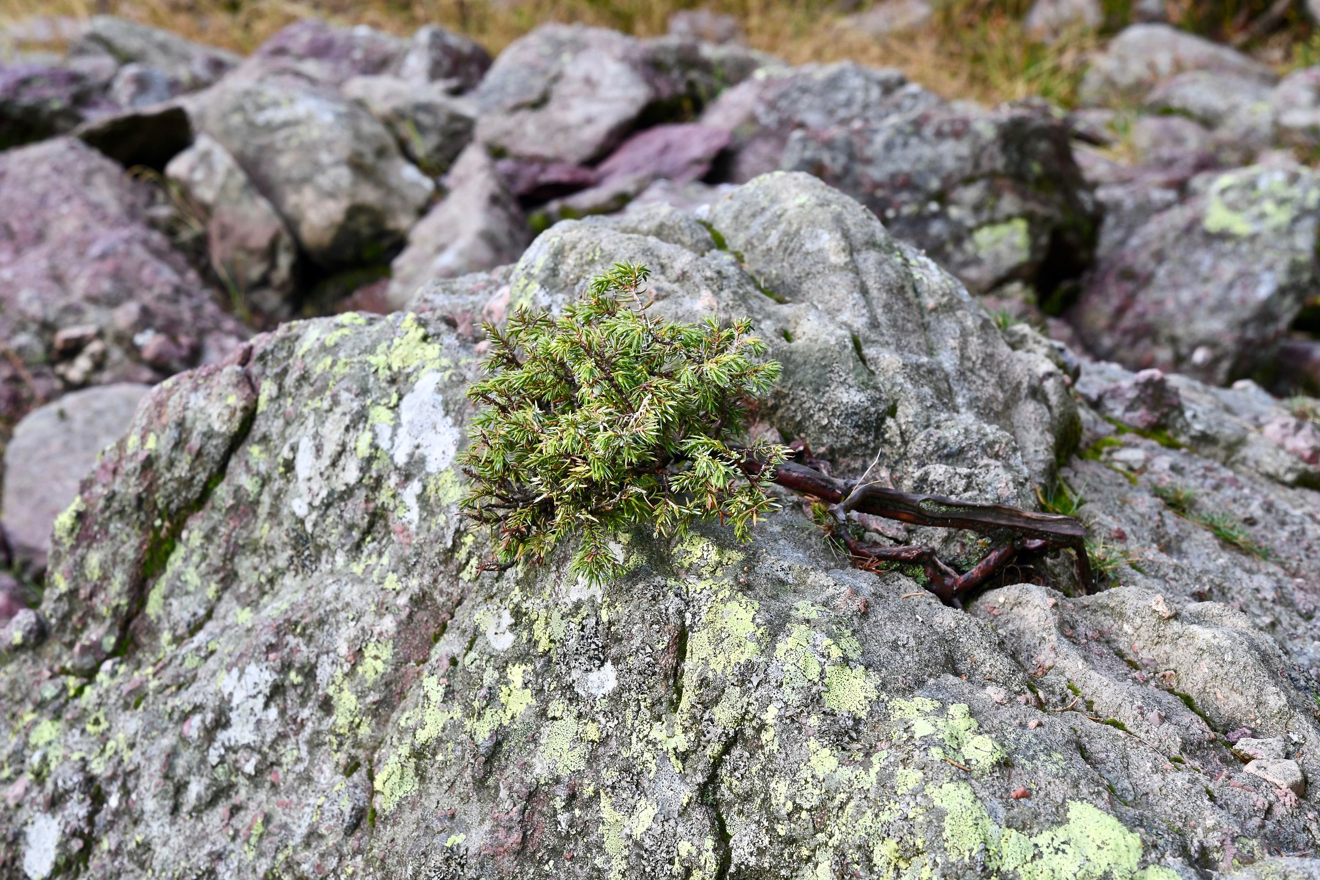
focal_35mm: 63
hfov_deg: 31.9
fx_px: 2310
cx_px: 660
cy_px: 440
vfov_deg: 21.6
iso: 250
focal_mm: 42
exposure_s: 1/80
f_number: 6.3
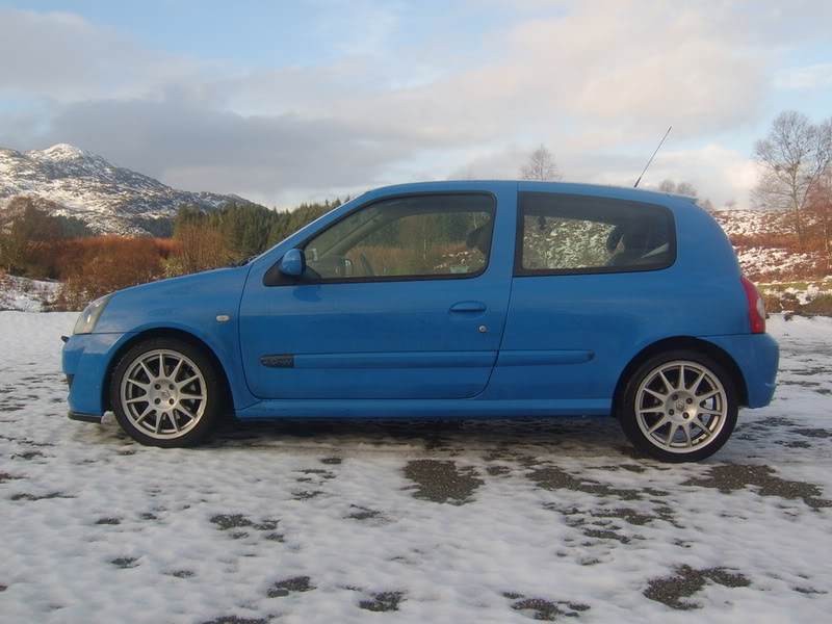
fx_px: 745
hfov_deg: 58.4
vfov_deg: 45.4
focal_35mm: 31
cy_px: 312
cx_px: 416
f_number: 5.6
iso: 50
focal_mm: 8.13
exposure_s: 1/136
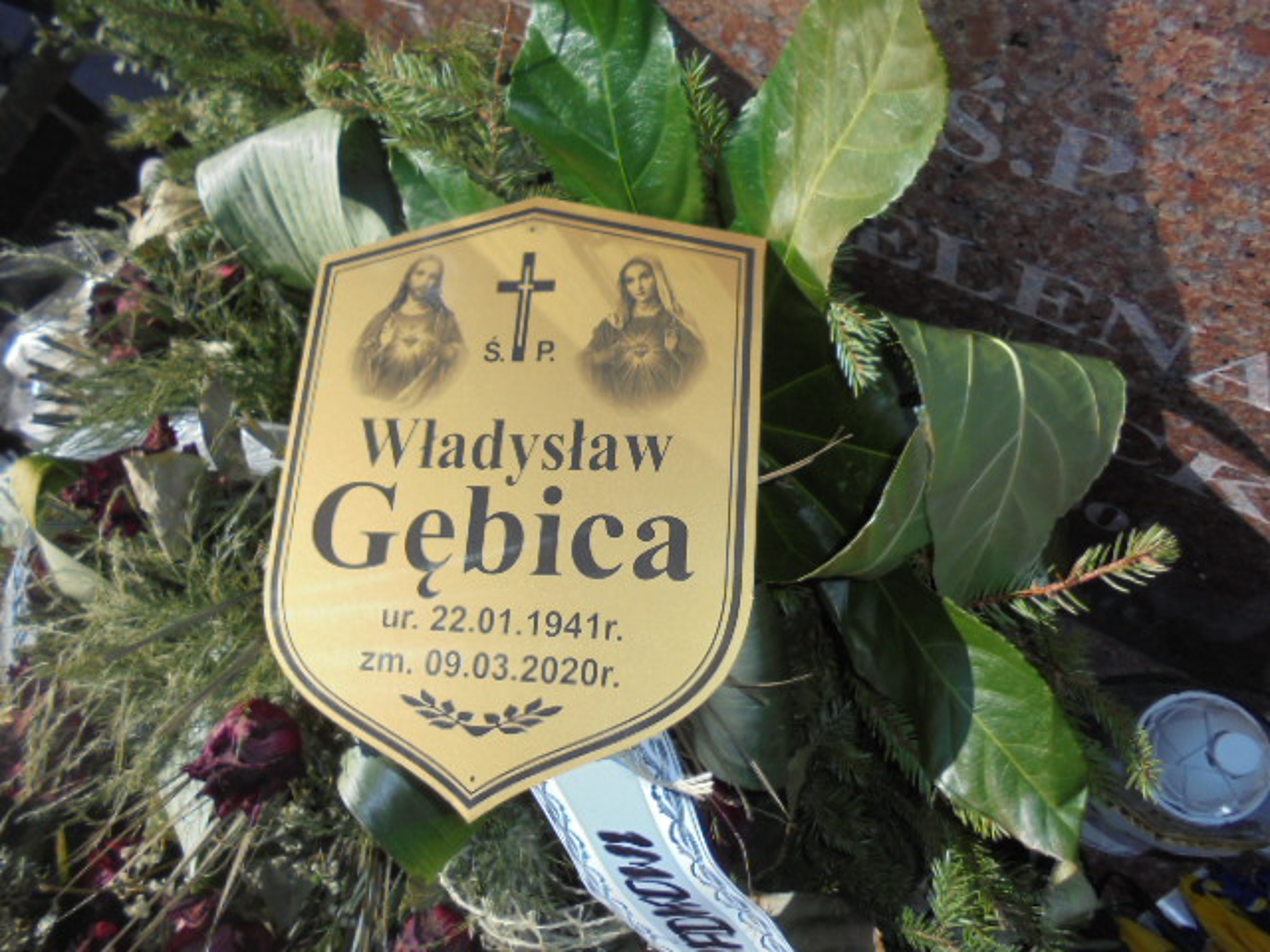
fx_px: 954
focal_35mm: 26
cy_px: 476
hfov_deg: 67.3
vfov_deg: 53.1
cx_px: 635
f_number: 3.5
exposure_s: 1/800
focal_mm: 4.6
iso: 100
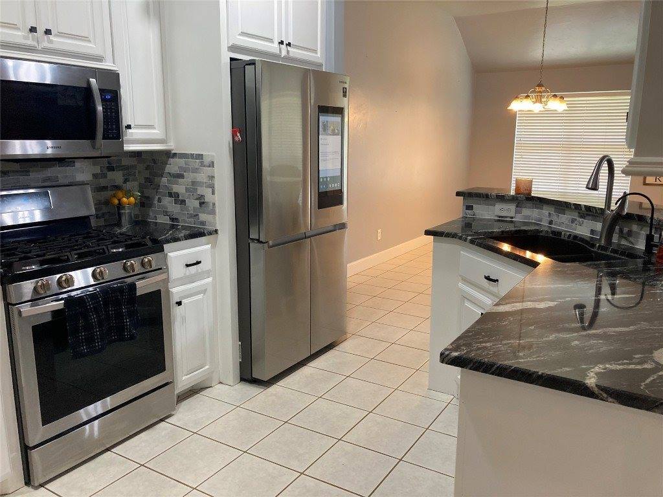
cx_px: 332
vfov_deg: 49.7
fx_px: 536
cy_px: 248
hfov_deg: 63.4
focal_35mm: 28
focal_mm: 3.99
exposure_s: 1/60
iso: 200
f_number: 1.8
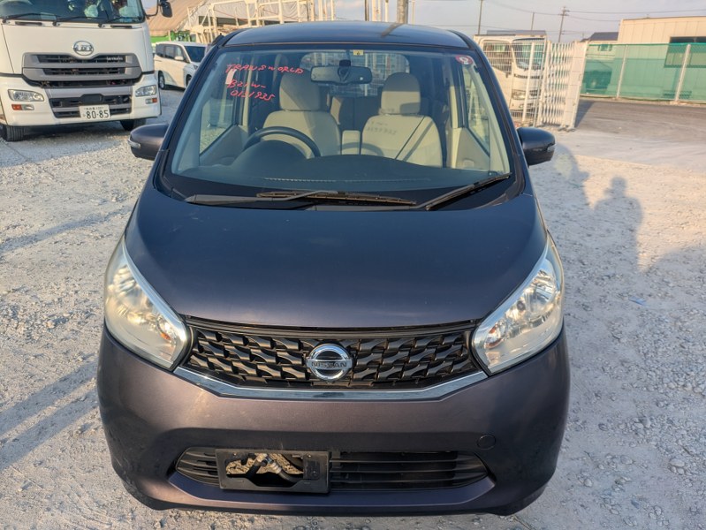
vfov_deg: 54.9
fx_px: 510
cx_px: 353
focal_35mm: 25
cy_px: 265
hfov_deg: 69.4
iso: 47
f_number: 1.89
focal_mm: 5.43
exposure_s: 1/836
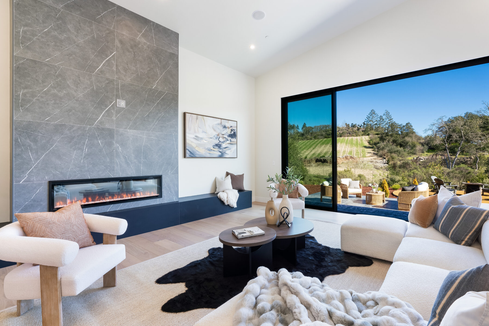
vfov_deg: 70.5
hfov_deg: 92.6
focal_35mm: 17
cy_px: 157
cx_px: 282
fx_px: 231
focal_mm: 14
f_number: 14
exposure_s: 1/2.5
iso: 100
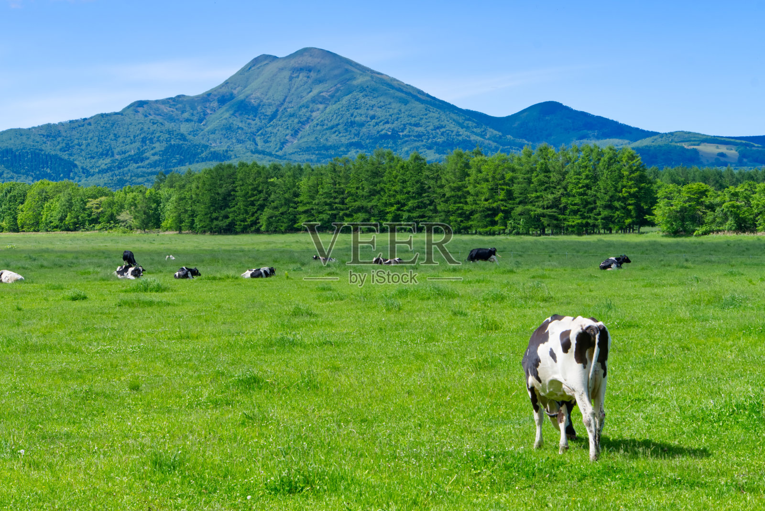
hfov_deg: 24.2
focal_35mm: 84
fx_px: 1786
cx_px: 382
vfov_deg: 16.3
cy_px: 256
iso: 160
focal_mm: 56
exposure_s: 1/100
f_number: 14
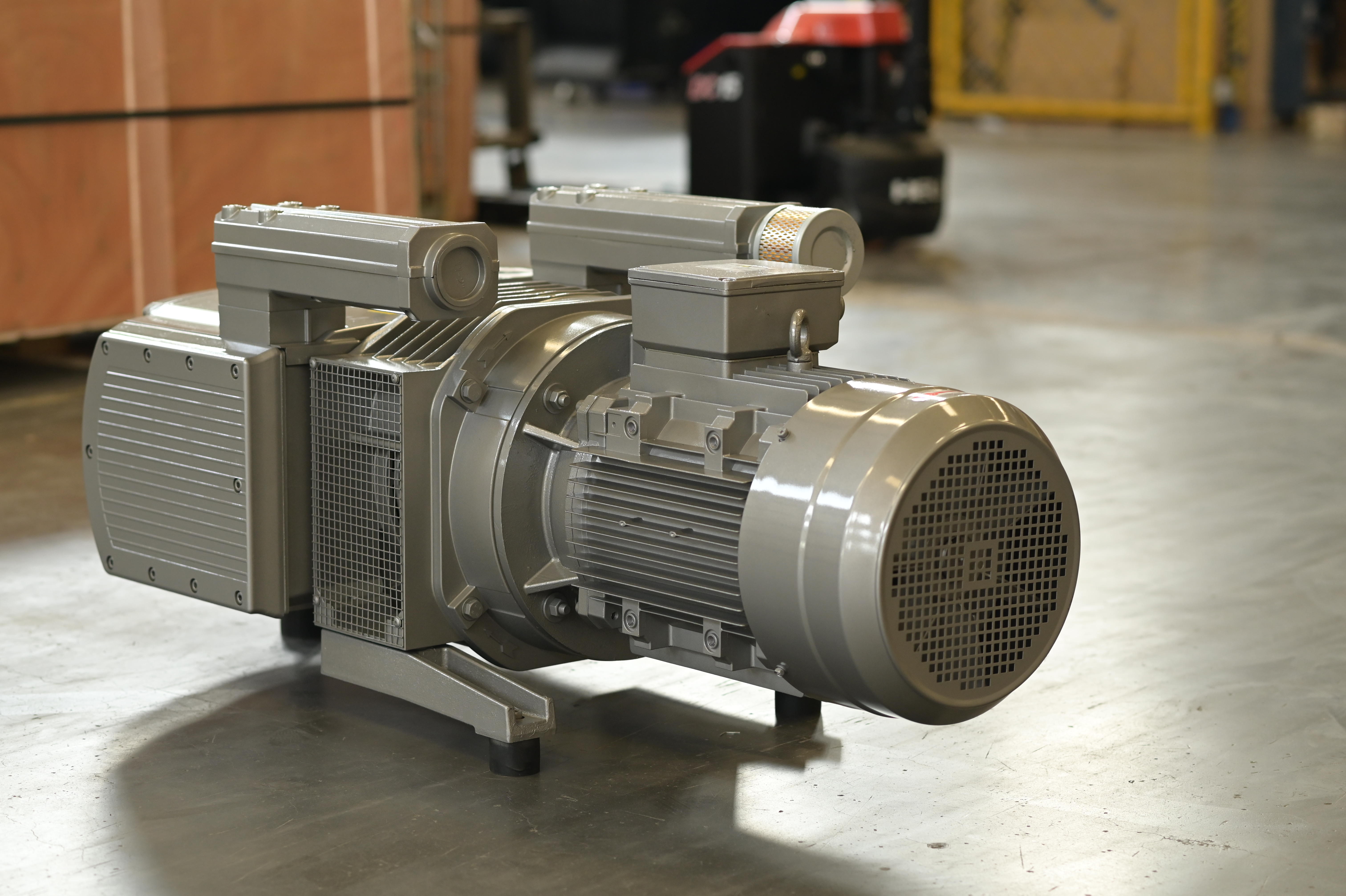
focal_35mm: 85
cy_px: 448
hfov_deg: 23.9
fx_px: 3176
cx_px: 673
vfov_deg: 16.1
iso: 1250
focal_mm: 85
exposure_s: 1/200
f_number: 3.5
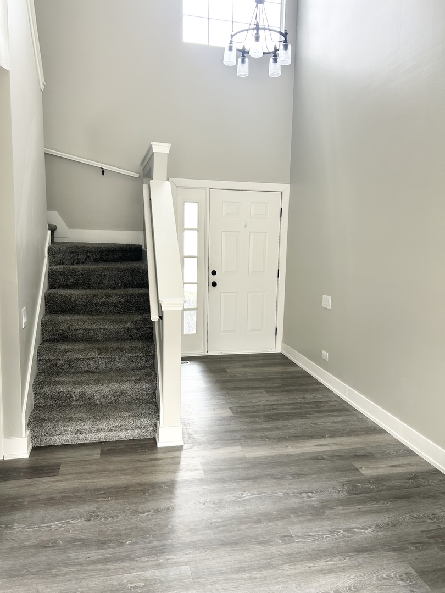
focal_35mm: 26
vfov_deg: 67.3
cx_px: 222
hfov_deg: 53.1
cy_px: 296
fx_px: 446
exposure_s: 1/121
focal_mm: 5.7
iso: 80
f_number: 1.5
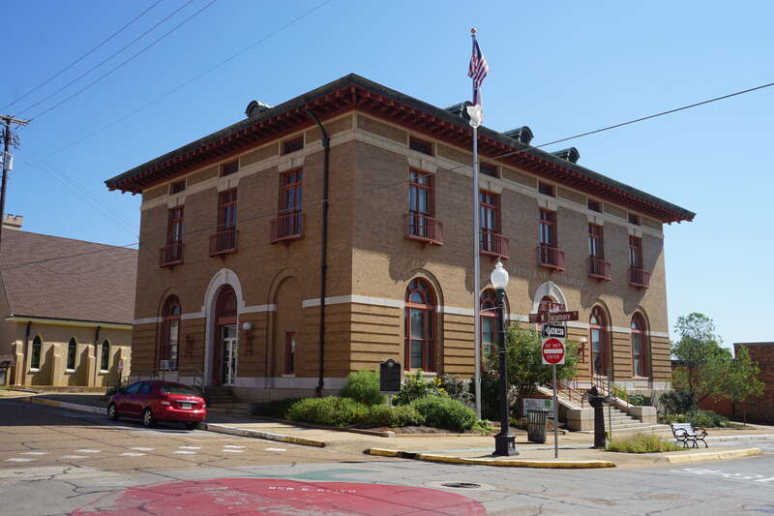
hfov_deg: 57.2
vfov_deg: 40.0
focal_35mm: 33
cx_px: 387
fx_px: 709
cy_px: 258
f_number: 11
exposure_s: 1/125
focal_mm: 22
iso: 100
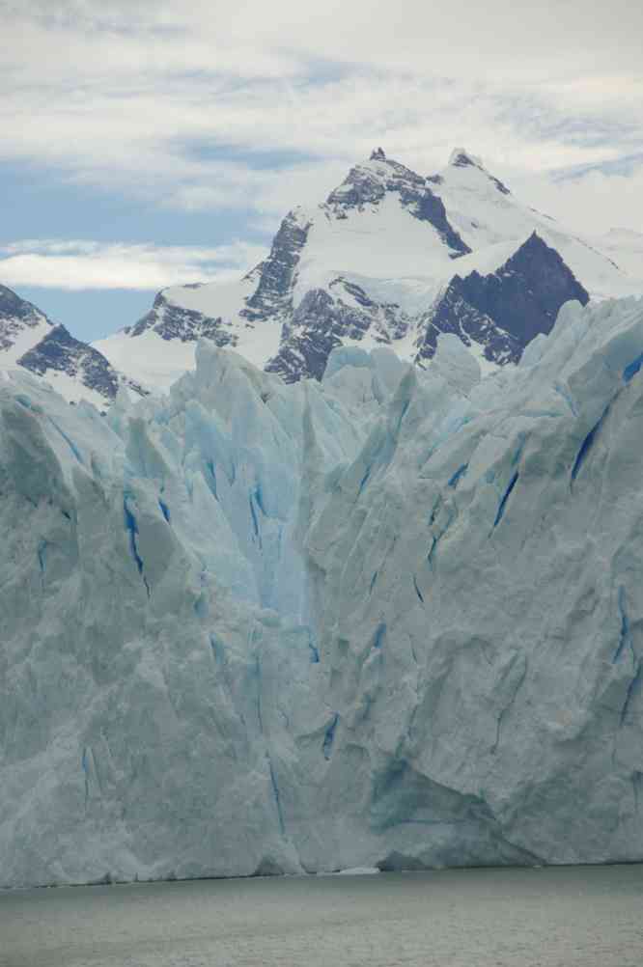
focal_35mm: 180
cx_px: 322
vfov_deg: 11.4
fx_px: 4832
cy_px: 484
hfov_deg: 7.6
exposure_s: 1/350
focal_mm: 120
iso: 100
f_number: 9.5
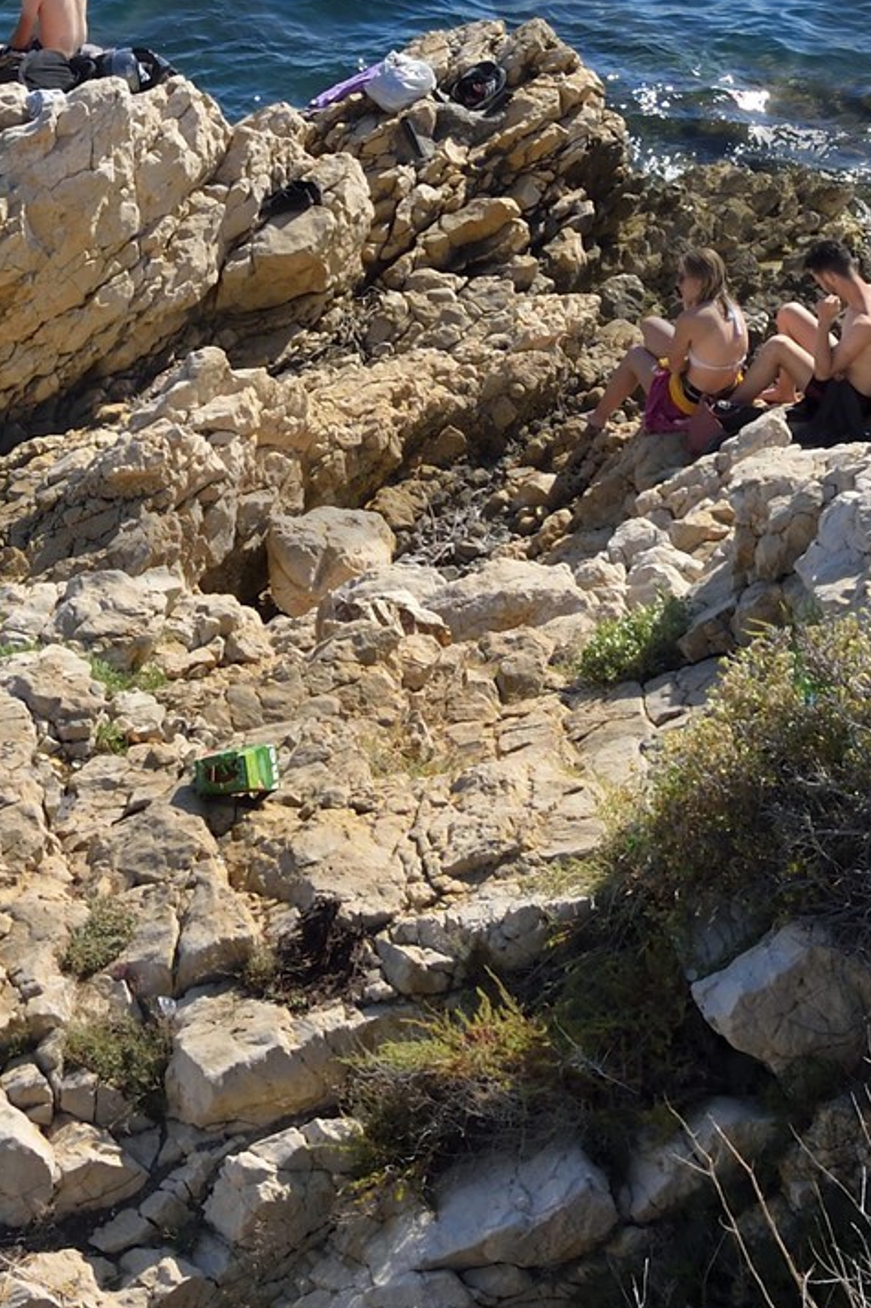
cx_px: 106
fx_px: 4284
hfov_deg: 11.5
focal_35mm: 118
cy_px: -282
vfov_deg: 16.6
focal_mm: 35
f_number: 13
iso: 200
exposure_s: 1/250
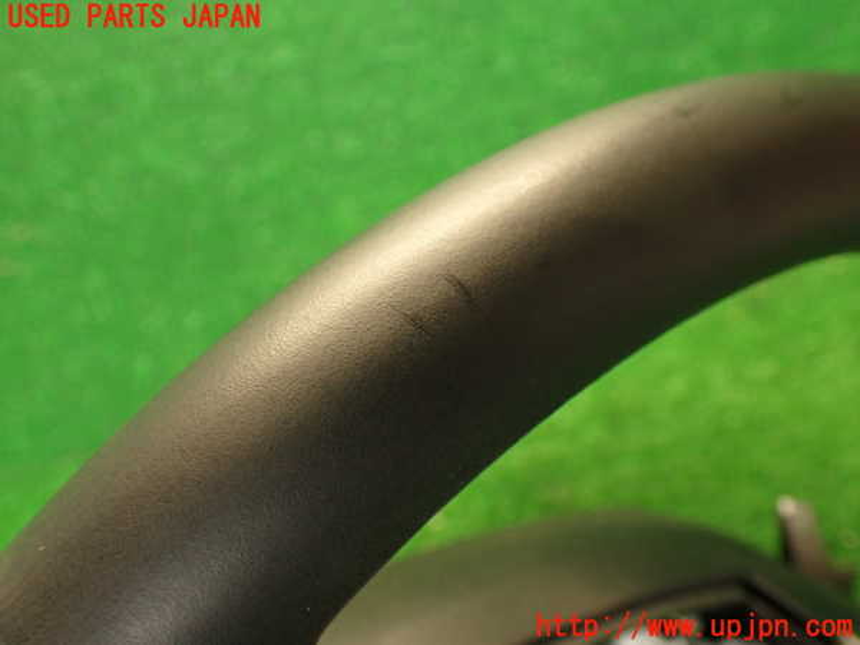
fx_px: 795
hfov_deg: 56.8
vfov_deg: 44.2
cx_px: 430
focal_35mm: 32
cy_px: 322
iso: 400
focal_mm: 5.79
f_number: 2.4
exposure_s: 1/30
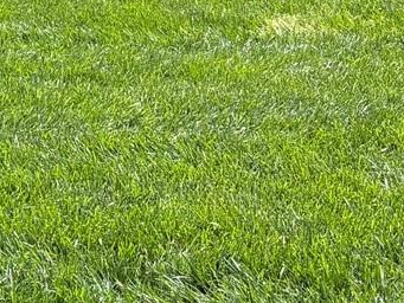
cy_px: -325
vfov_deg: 8.9
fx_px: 1821
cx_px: -78
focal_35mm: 156
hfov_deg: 12.4
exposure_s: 1/1420
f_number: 1.6
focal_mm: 5.96
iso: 64
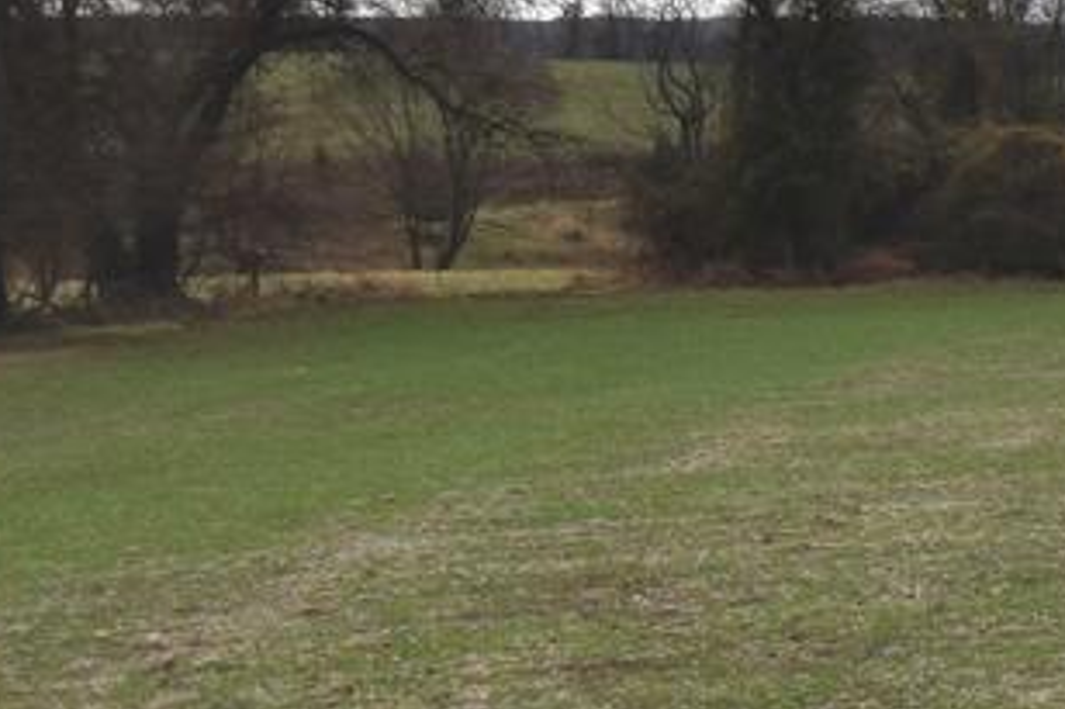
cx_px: 2331
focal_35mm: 115
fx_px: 3390
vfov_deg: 11.9
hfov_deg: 14.0
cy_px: 361
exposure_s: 1/320
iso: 200
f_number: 9
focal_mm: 11.5
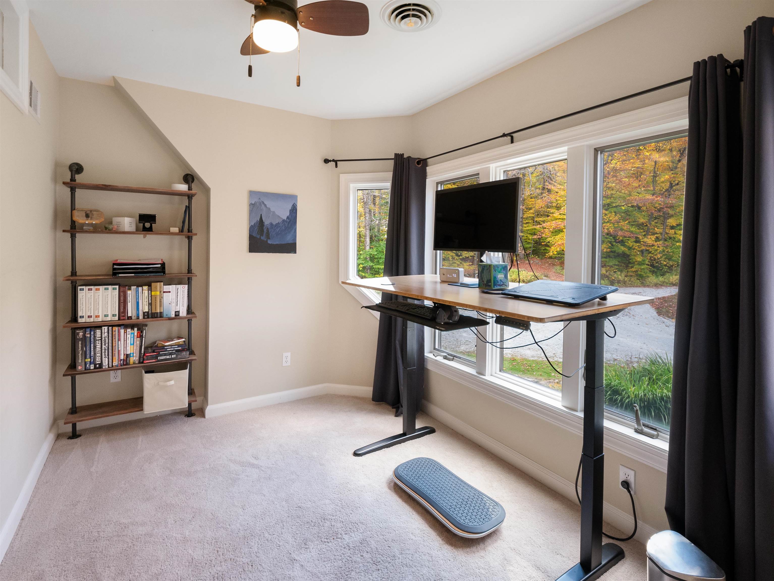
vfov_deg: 78.2
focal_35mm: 16
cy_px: 290
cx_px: 387
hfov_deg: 94.5
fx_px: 358
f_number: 2.8
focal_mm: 8
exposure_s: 1/60
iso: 800
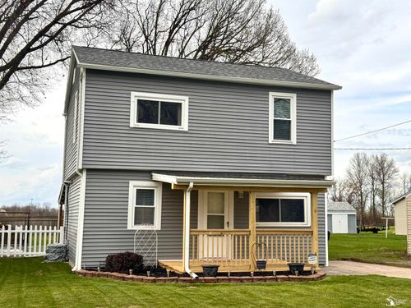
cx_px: 206
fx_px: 570
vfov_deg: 30.3
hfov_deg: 39.7
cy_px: 154
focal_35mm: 48
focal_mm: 6.76
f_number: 1.78
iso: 64
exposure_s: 1/1869
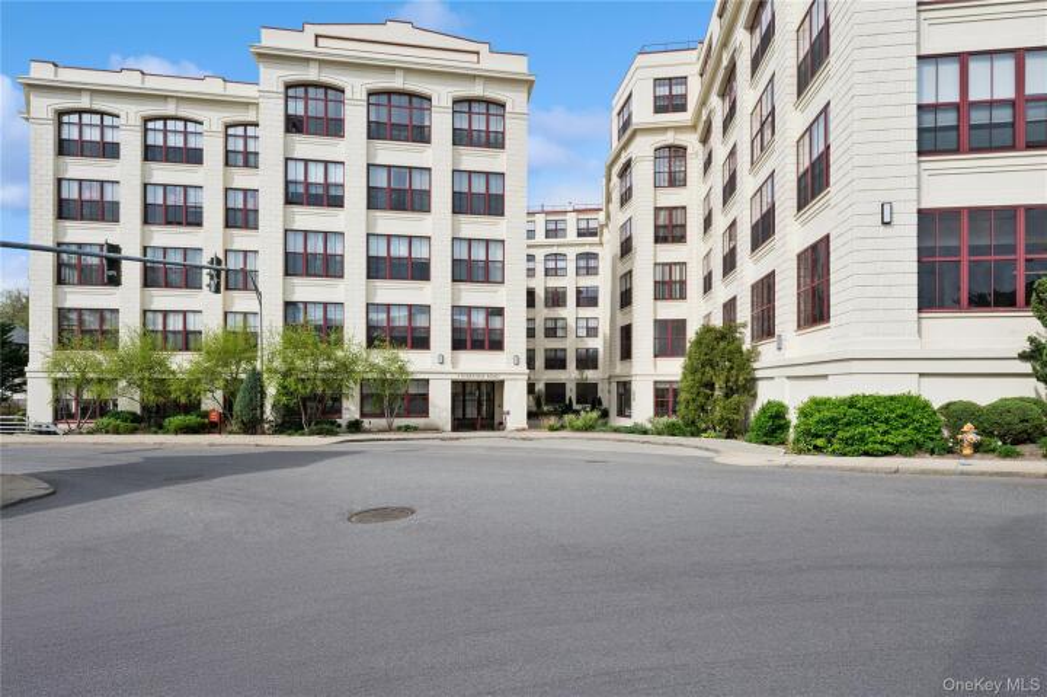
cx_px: 524
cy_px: 348
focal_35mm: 18
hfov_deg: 90.0
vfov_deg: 67.3
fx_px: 523
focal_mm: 18
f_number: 11
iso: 200
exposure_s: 1/500
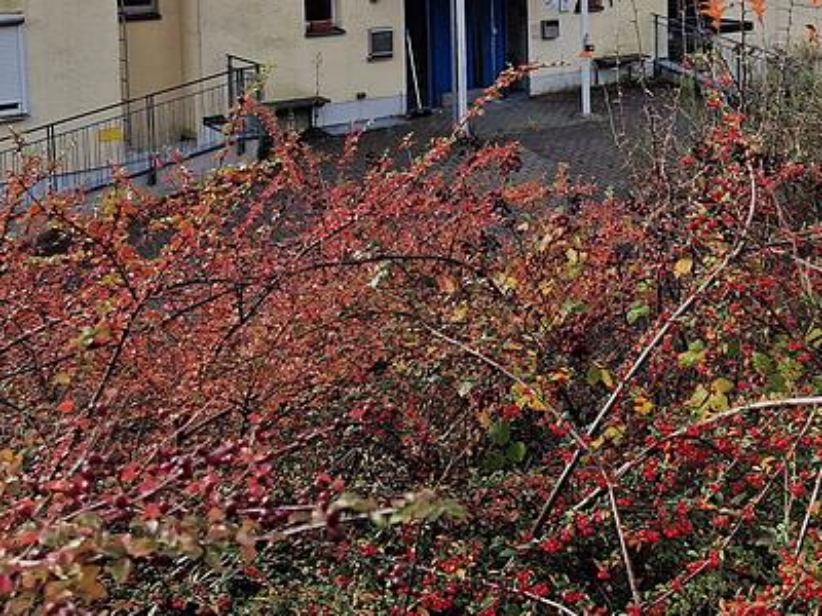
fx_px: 1092
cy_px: 8
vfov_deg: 29.5
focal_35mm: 46
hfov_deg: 40.8
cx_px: 540
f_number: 1.8
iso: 50
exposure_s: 1/906
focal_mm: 6.4
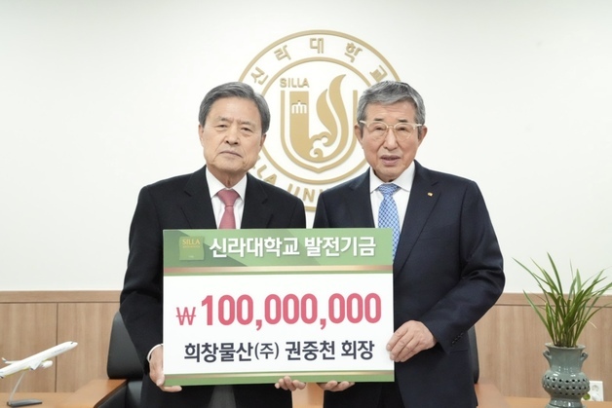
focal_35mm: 59
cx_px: 306
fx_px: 1003
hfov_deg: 33.9
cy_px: 204
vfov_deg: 23.0
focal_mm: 59
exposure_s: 1/250
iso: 25600
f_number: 10
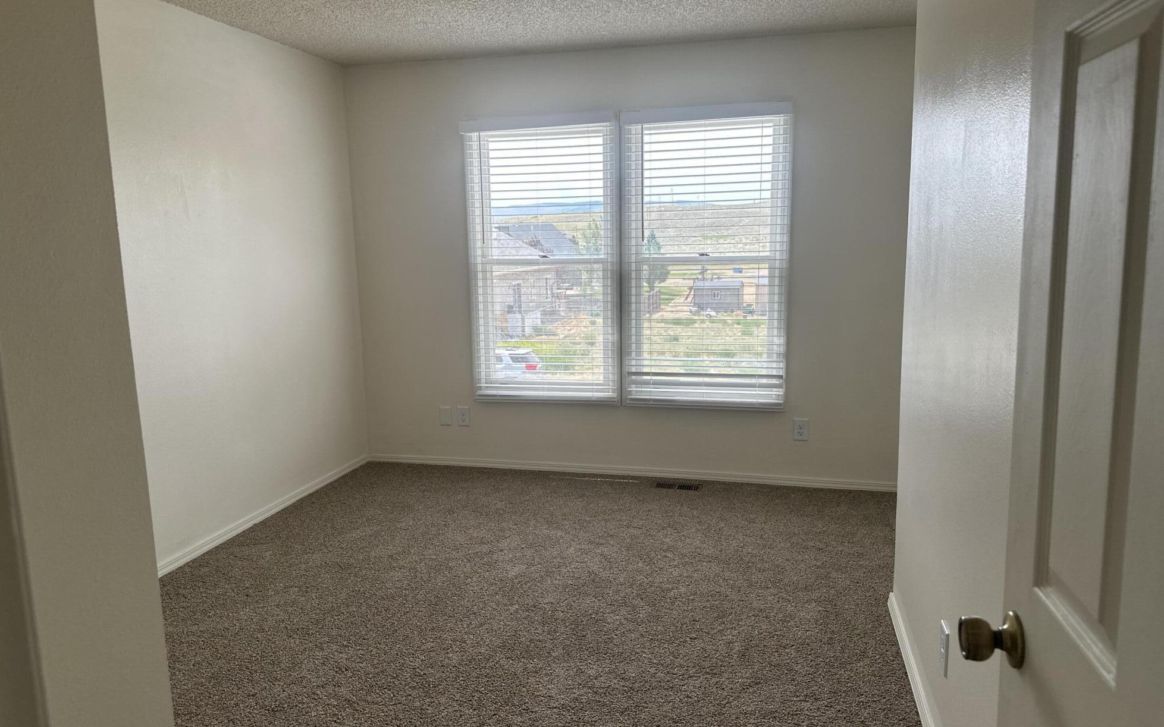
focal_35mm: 26
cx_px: 574
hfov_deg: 70.4
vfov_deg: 47.6
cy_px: 357
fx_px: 825
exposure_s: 1/541
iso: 80
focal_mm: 6.86
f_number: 1.78
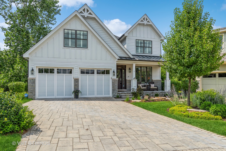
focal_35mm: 21
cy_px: 76
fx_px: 132
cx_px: 113
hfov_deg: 81.2
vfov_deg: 59.5
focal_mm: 14
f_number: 8
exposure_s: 1/800
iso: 250
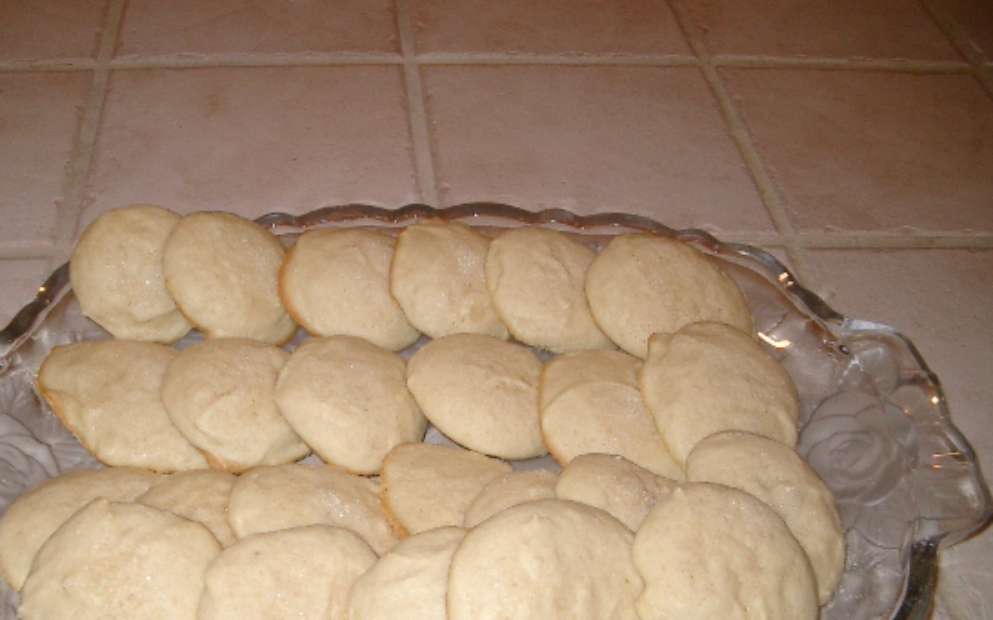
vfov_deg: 27.8
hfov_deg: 43.4
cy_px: 427
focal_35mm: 46
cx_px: 438
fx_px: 1245
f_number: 2.6
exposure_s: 1/60
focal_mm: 7.6
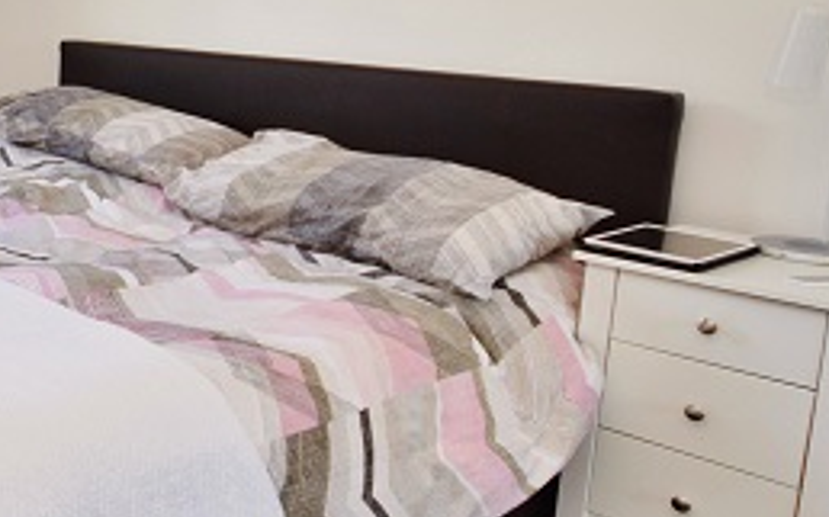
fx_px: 1084
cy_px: 128
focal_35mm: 48
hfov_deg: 31.9
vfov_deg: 26.5
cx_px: -251
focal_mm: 10
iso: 800
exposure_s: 1/80
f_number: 4.5
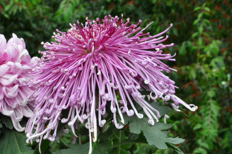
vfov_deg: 8.8
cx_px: 79
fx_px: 1004
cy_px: 107
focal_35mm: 156
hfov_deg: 13.2
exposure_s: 1/250
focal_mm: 70
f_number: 20
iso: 4000
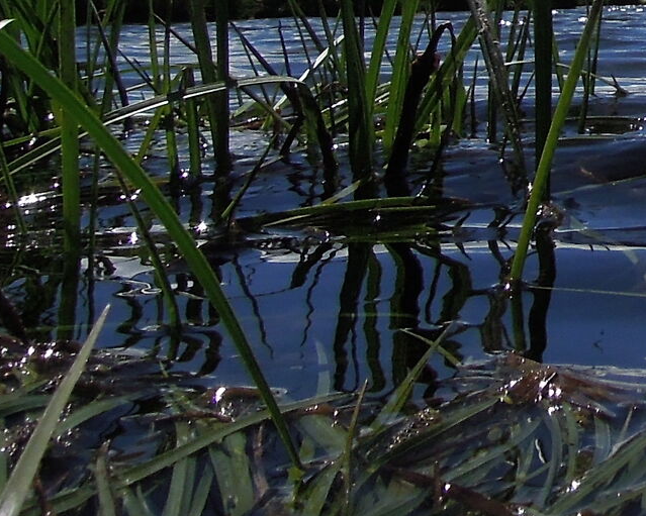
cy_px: -222
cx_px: 899
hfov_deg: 19.6
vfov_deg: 16.2
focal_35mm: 88
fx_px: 1682
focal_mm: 4.3
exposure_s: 1/1600
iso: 160
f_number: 5.6
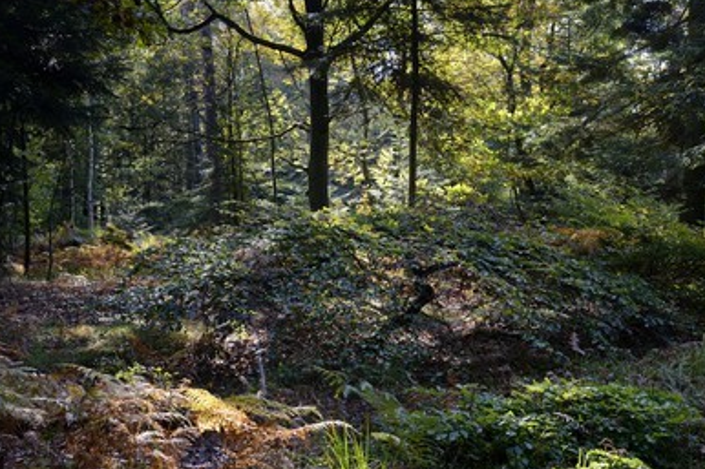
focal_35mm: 49
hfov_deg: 40.4
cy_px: 235
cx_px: 349
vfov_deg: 27.5
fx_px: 959
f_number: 9
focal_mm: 45
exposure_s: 1/160
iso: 800
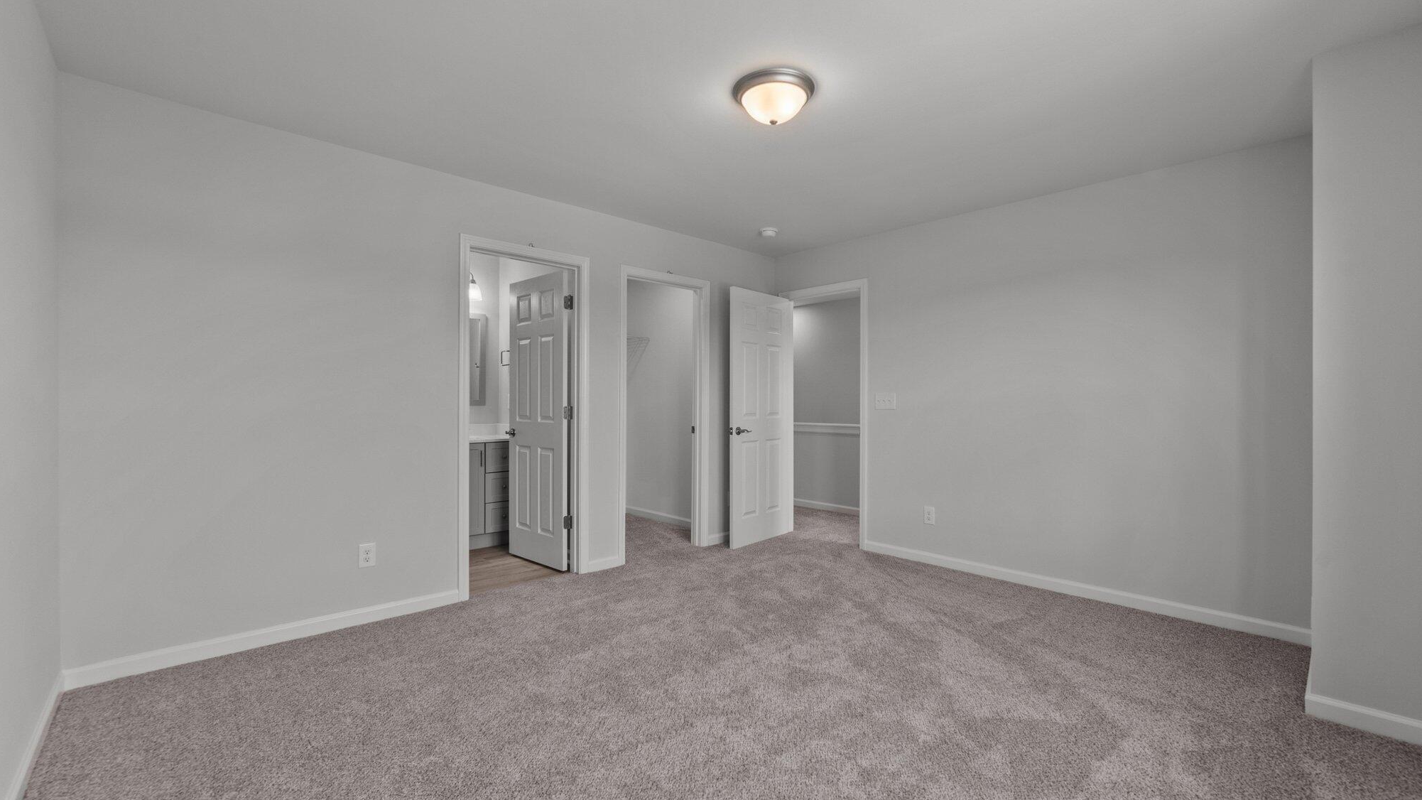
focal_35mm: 15
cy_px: 406
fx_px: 566
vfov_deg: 70.5
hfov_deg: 103.0
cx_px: 713
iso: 500
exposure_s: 1/15
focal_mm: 14
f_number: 7.1
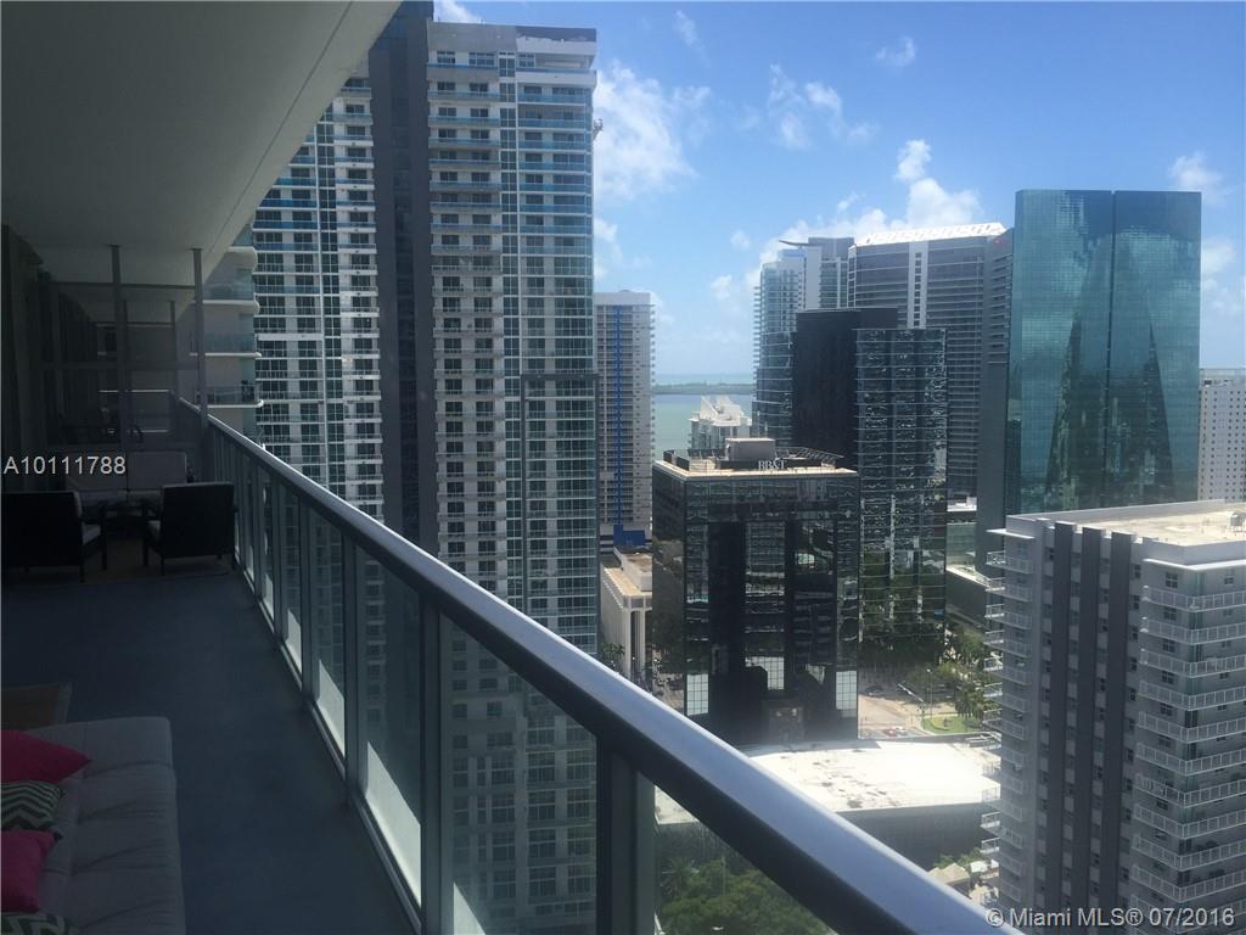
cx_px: 623
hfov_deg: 61.7
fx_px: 1044
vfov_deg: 48.2
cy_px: 468
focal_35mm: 29
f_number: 2.2
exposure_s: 1/2083
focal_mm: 4.15
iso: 32
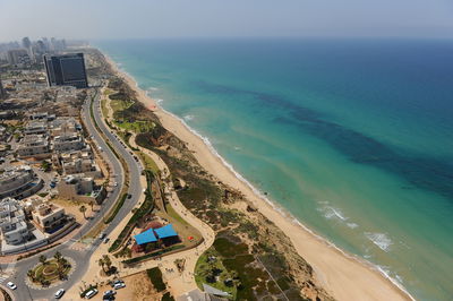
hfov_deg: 73.8
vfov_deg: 53.1
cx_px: 226
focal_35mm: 24
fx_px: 302
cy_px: 150
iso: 400
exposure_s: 1/2000
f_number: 7.1
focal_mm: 24
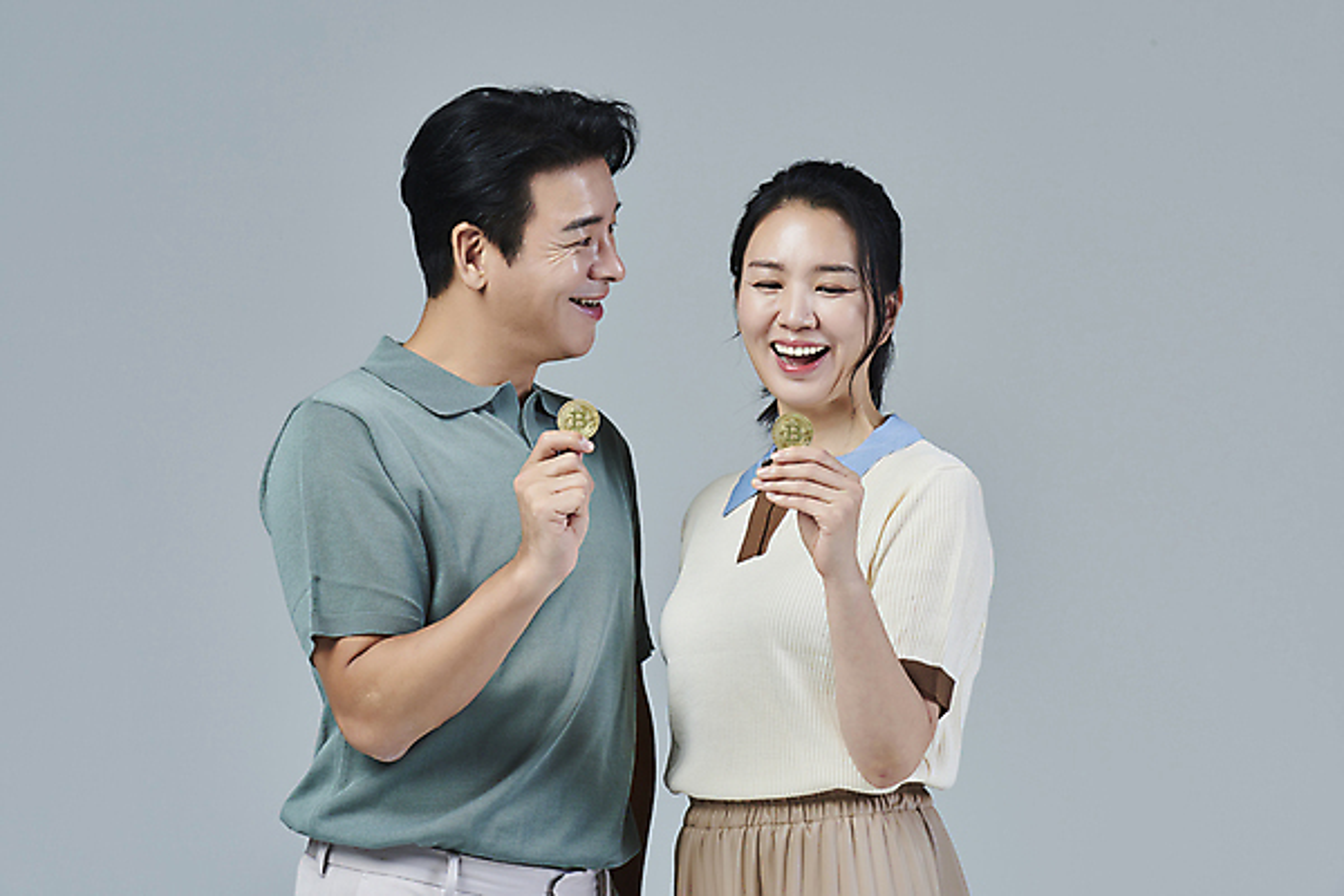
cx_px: 672
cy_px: 448
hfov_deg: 15.8
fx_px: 4853
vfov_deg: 10.5
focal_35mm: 130
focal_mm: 130
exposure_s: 1/125
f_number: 14
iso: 100
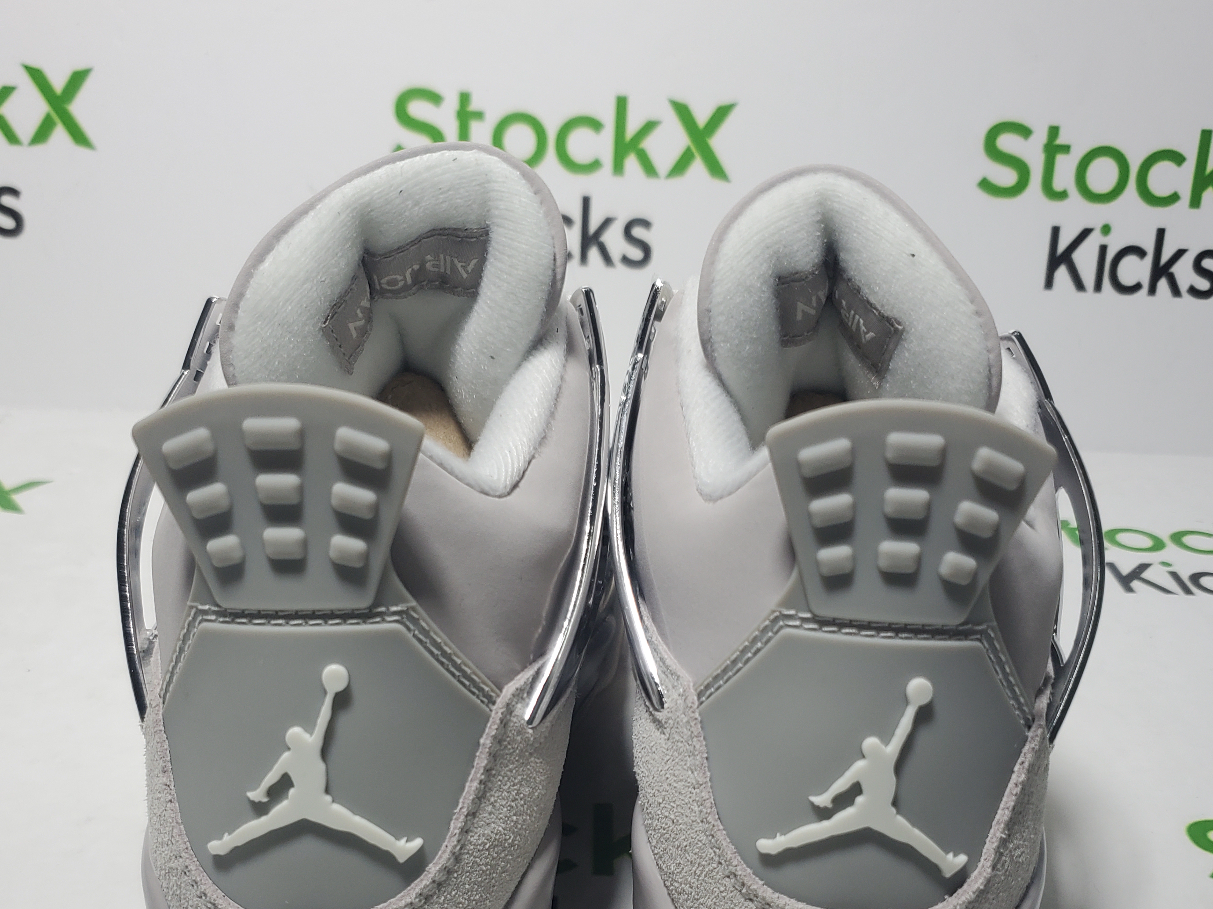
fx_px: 1332
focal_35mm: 38
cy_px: 663
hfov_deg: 48.9
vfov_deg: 37.0
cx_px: 657
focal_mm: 4.3
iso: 50
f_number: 1.5
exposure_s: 1/494
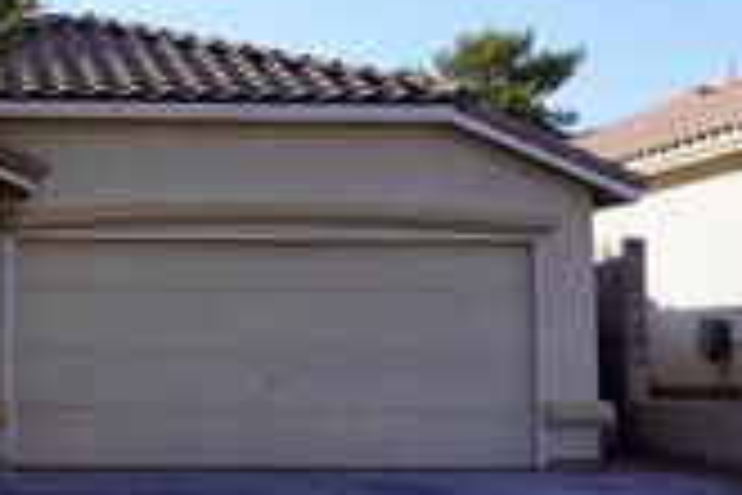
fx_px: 1690
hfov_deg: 23.3
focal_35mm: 82
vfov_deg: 16.6
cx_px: -76
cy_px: 216
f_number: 8
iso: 100
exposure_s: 1/125
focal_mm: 18
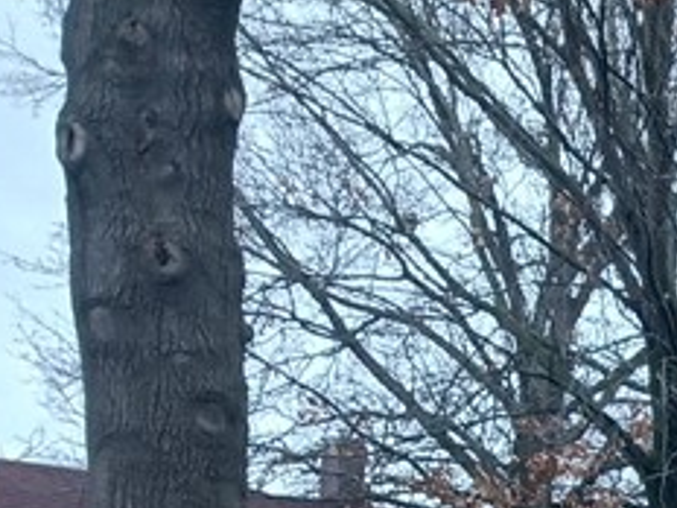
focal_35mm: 119
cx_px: 1126
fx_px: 2327
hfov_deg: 14.9
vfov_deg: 11.0
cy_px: 1109
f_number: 1.8
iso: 25
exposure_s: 1/50
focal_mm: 4
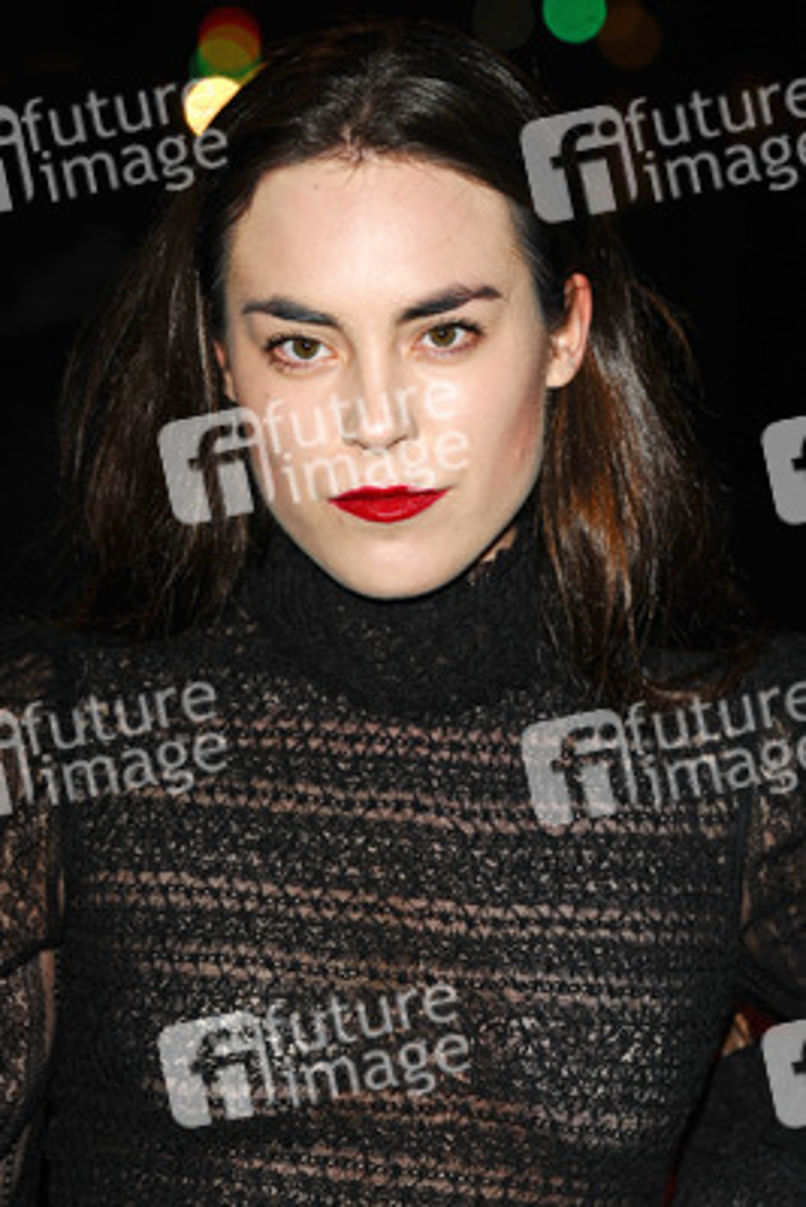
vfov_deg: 13.7
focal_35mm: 150
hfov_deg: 9.2
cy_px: 604
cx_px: 403
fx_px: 5033
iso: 320
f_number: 4.5
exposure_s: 1/160
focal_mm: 100
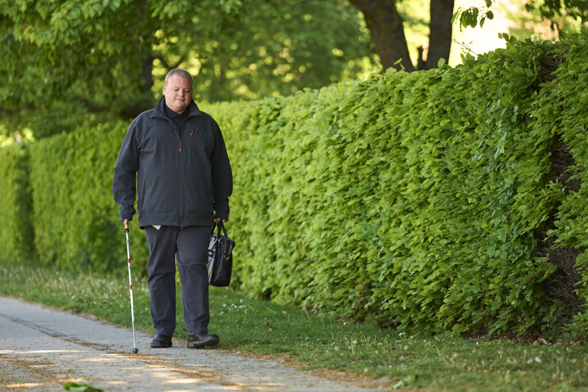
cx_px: 294
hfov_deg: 12.3
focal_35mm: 167
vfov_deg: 8.2
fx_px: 2728
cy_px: 196
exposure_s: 1/1250
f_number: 2.8
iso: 1000
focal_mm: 167
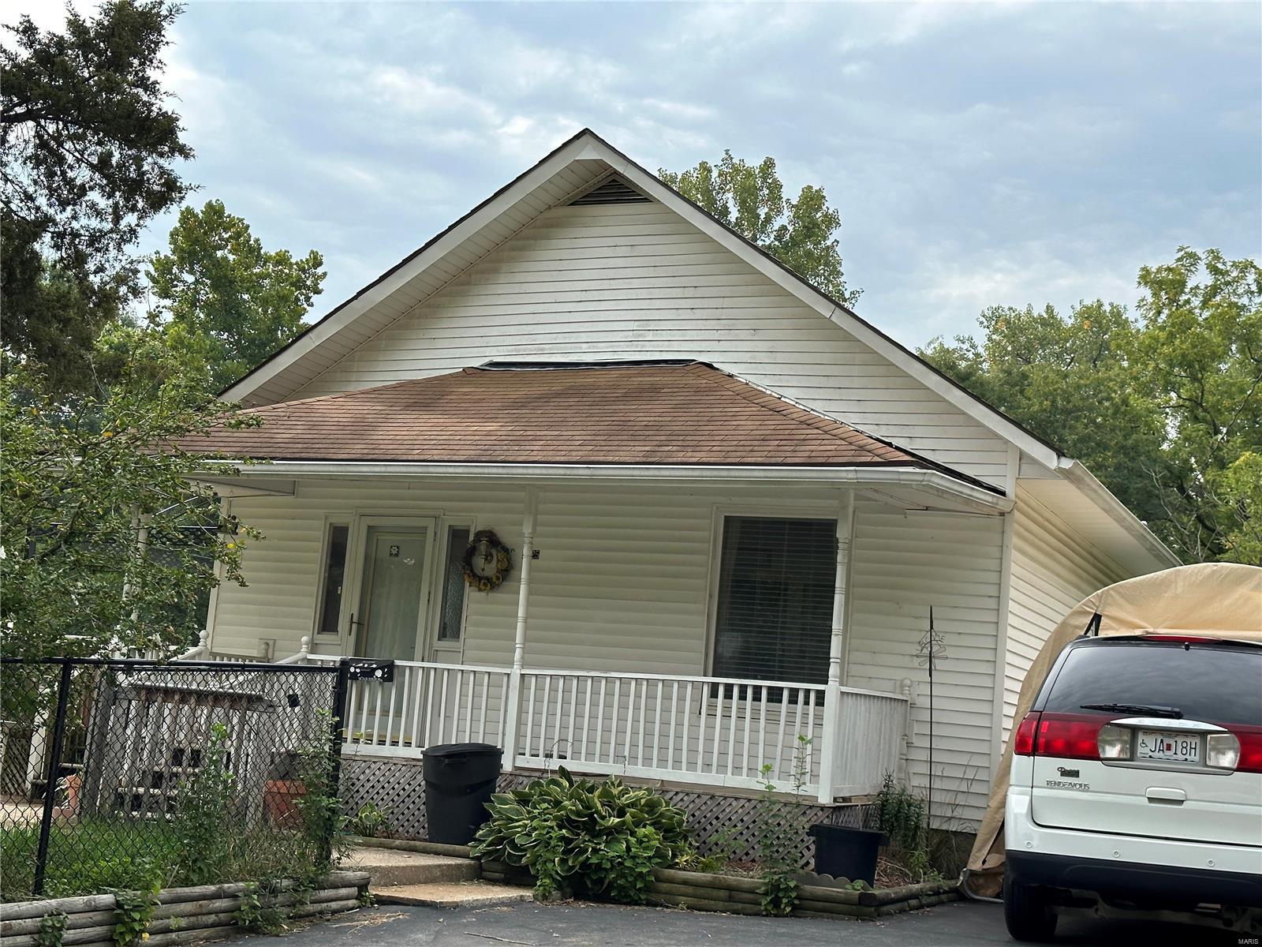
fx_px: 1750
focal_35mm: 48
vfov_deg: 30.3
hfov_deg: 39.7
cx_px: 631
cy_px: 474
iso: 64
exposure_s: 1/2252
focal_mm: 6.86
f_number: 1.78
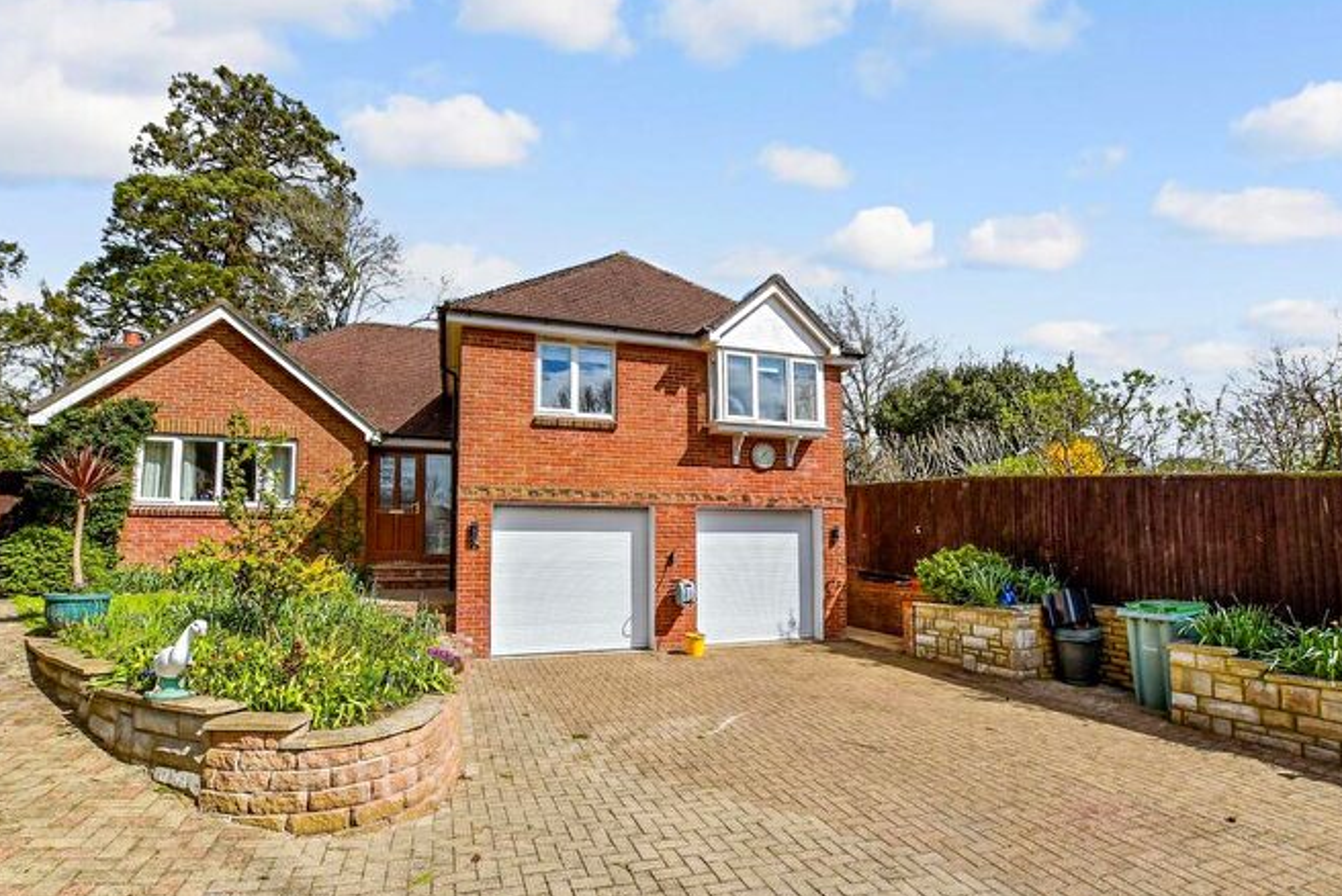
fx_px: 597
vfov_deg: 73.8
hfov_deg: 96.7
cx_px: 698
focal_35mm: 16
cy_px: 451
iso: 160
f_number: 8
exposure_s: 1/640
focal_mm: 10
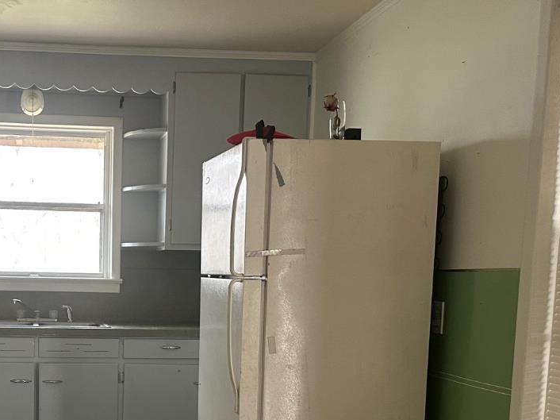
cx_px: 98
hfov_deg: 36.0
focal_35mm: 51
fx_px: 825
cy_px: 383
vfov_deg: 27.5
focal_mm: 6.86
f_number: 1.78
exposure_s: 1/60
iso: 400
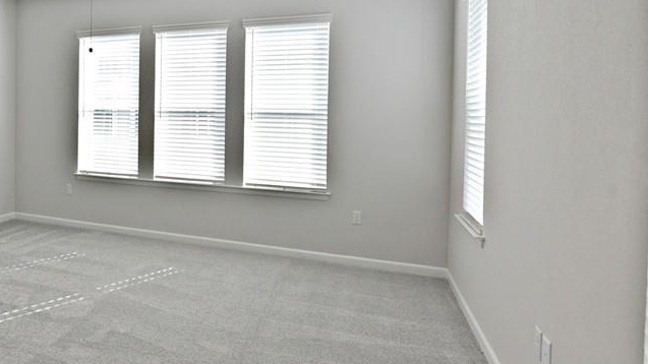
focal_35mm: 25
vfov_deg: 45.3
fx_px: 429
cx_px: 174
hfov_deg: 69.9
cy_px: 122
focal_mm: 14
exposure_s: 1/200
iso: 400
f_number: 7.1
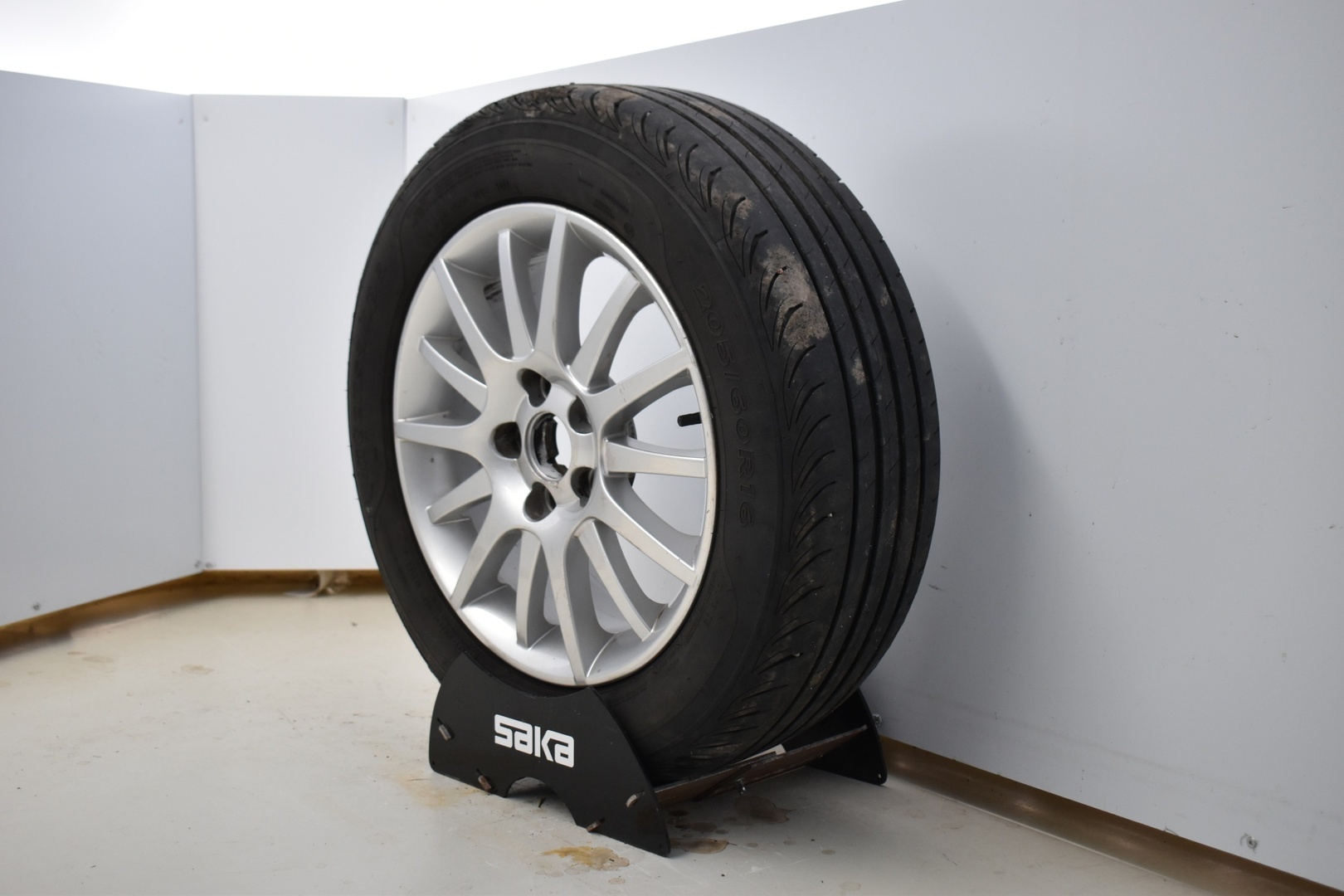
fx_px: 1568
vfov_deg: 31.9
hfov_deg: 46.4
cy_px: 448
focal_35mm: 42
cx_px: 672
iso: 800
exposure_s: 1/60
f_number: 4.2
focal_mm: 28
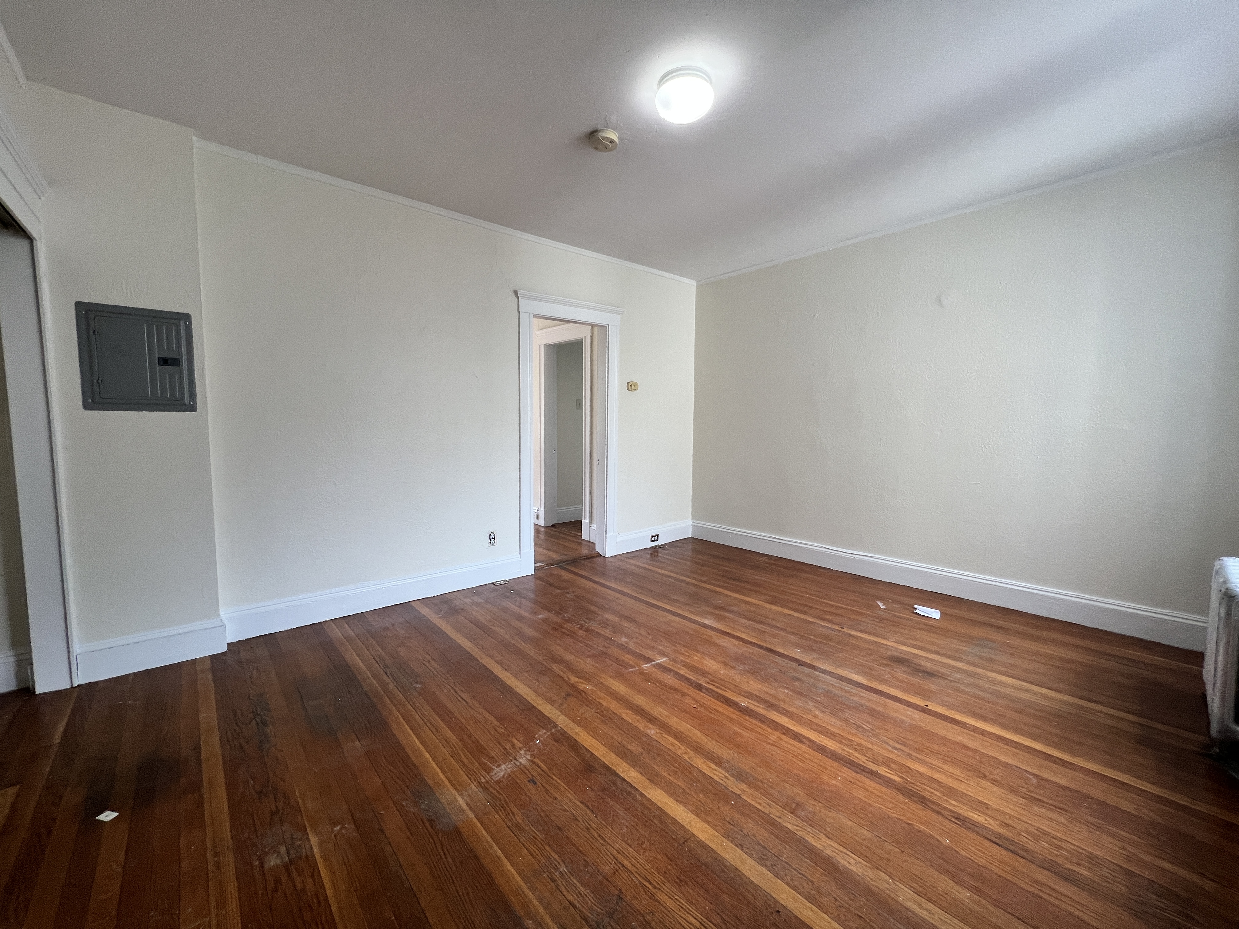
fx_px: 465
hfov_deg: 106.2
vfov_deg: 89.9
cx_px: 620
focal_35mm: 13
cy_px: 464
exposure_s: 1/120
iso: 100
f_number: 1.8
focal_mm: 1.57
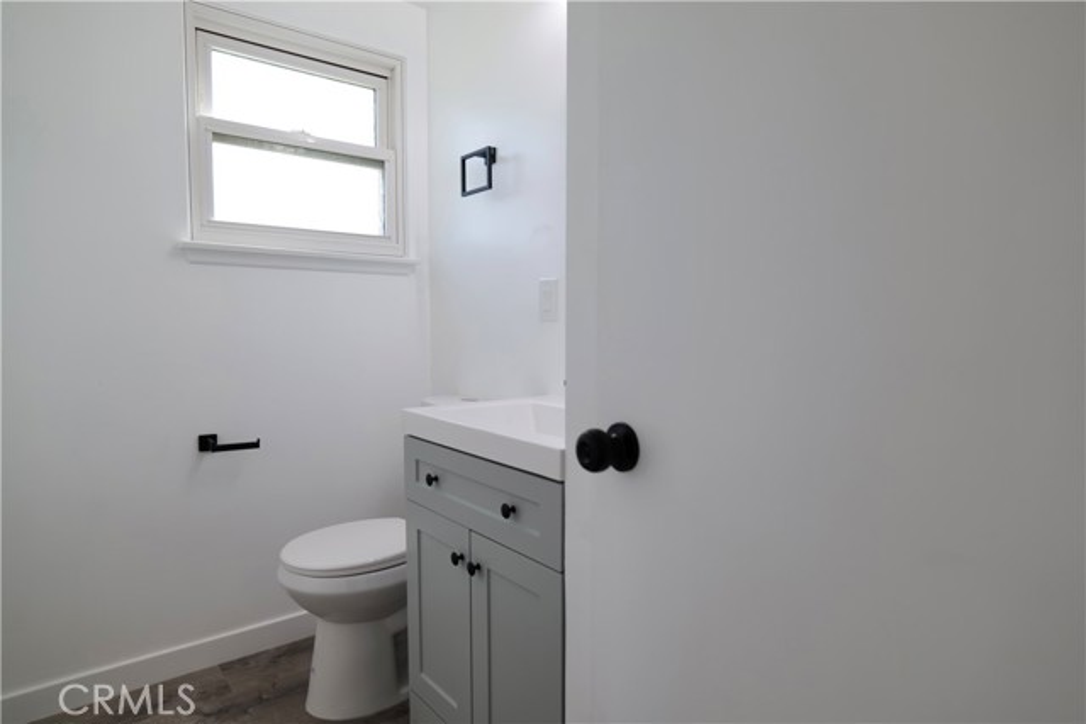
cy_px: 362
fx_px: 603
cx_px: 543
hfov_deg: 84.0
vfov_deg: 62.0
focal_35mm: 20
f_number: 3.5
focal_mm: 20
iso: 100
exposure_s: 1/80
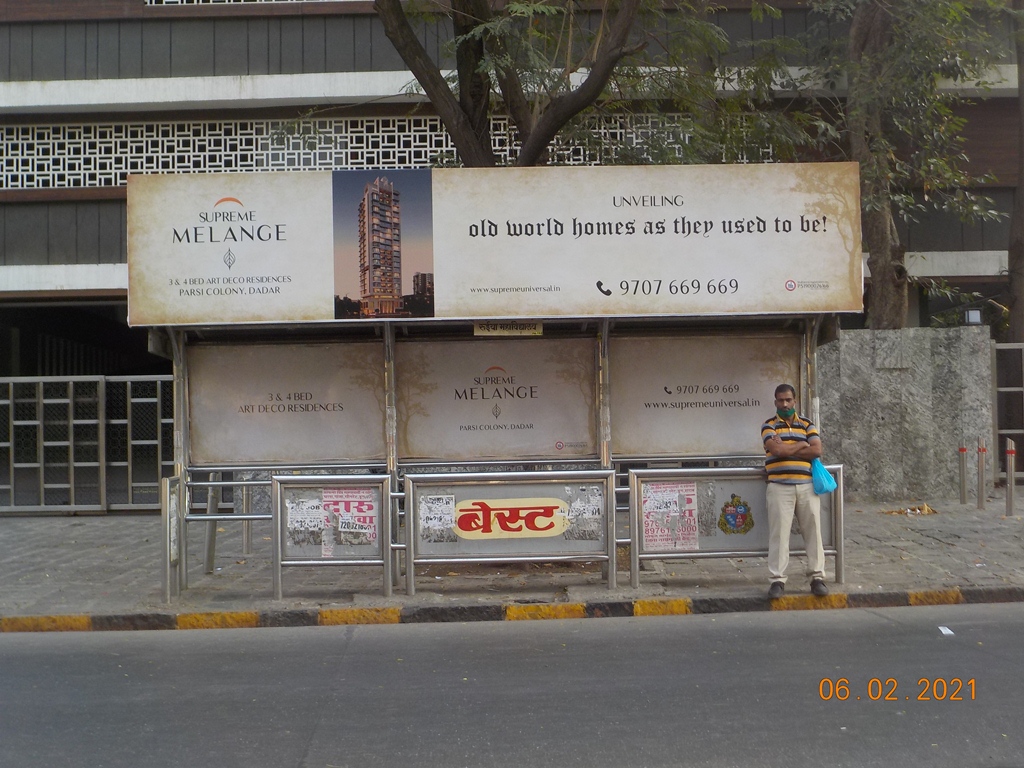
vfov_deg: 30.9
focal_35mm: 47
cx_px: 512
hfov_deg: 40.4
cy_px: 384
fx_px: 1390
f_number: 4.2
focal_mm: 6.4
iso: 125
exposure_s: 1/60
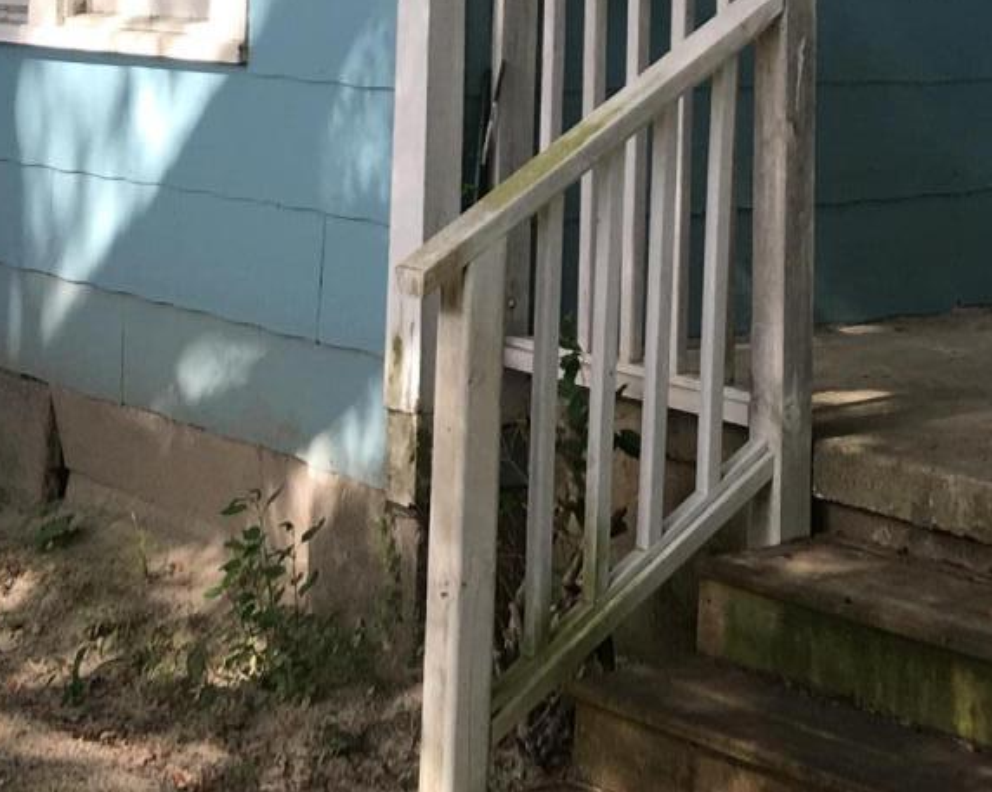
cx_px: 659
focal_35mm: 99
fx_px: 2905
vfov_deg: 14.6
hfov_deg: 19.3
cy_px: -347
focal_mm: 4.15
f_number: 2.2
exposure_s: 1/228
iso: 25
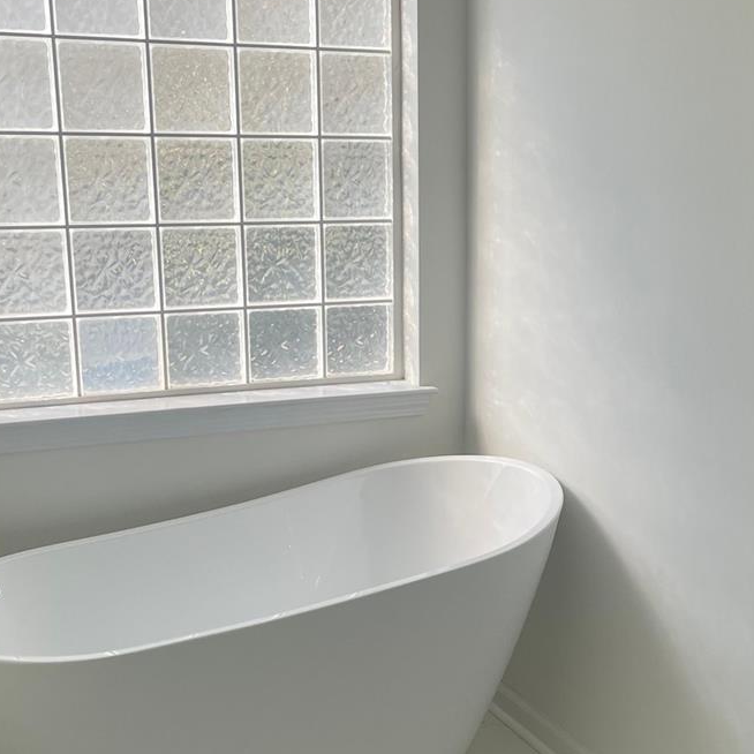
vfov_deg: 31.5
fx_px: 1331
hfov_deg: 31.5
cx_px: 484
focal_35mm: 54
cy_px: 481
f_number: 1.6
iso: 32
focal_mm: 4.2
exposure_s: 1/932
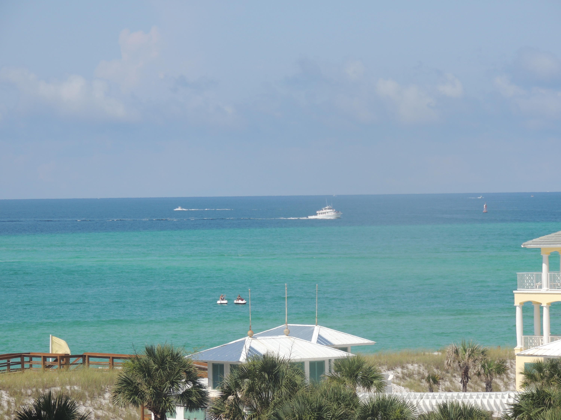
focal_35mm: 225
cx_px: 280
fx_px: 3646
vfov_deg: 6.6
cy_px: 210
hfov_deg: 8.8
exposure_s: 1/800
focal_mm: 40.1
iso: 100
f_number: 4.6
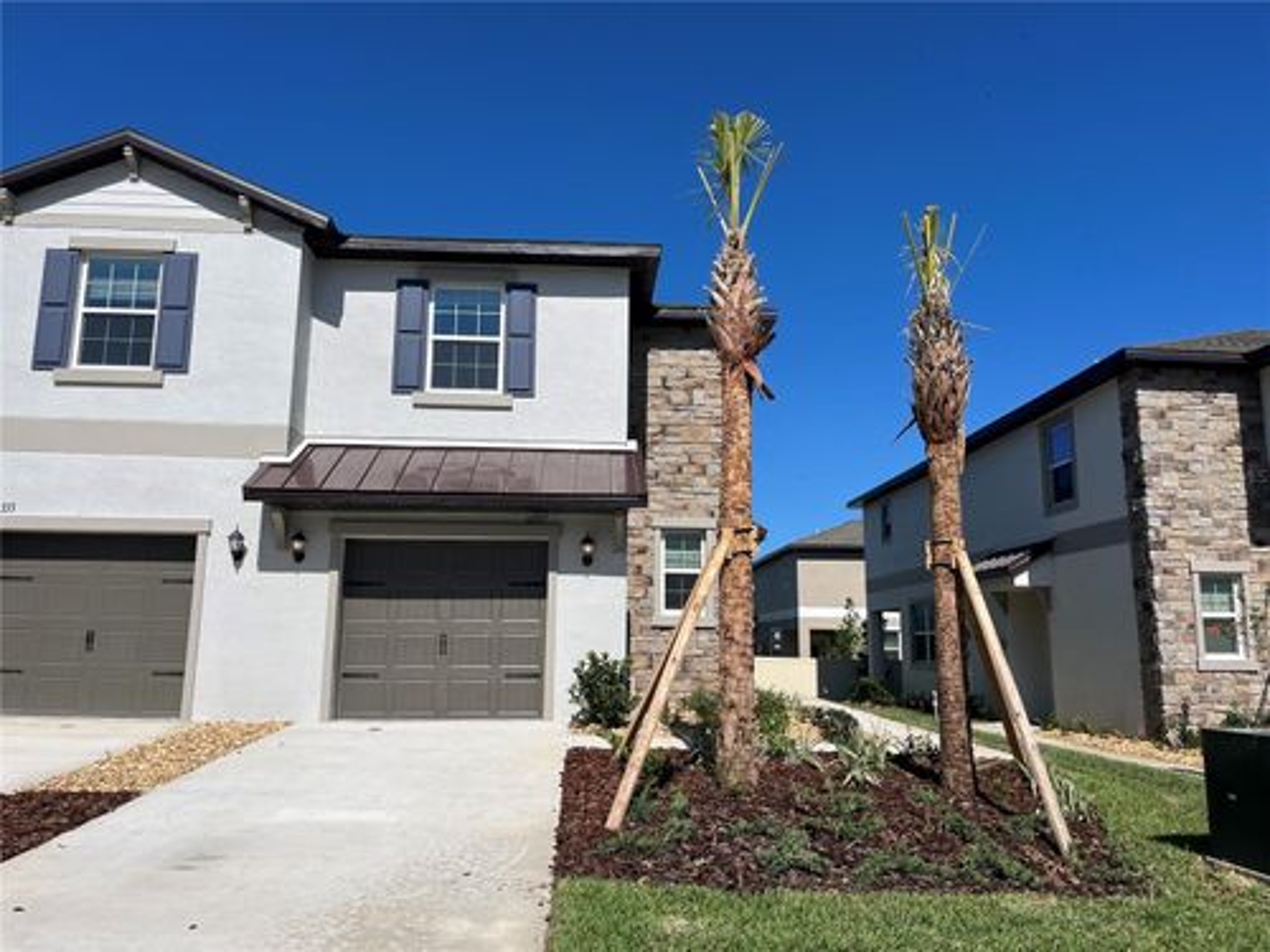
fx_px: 954
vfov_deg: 53.1
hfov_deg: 67.3
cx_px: 635
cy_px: 476
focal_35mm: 26
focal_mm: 5.1
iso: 50
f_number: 1.6
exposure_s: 1/6494
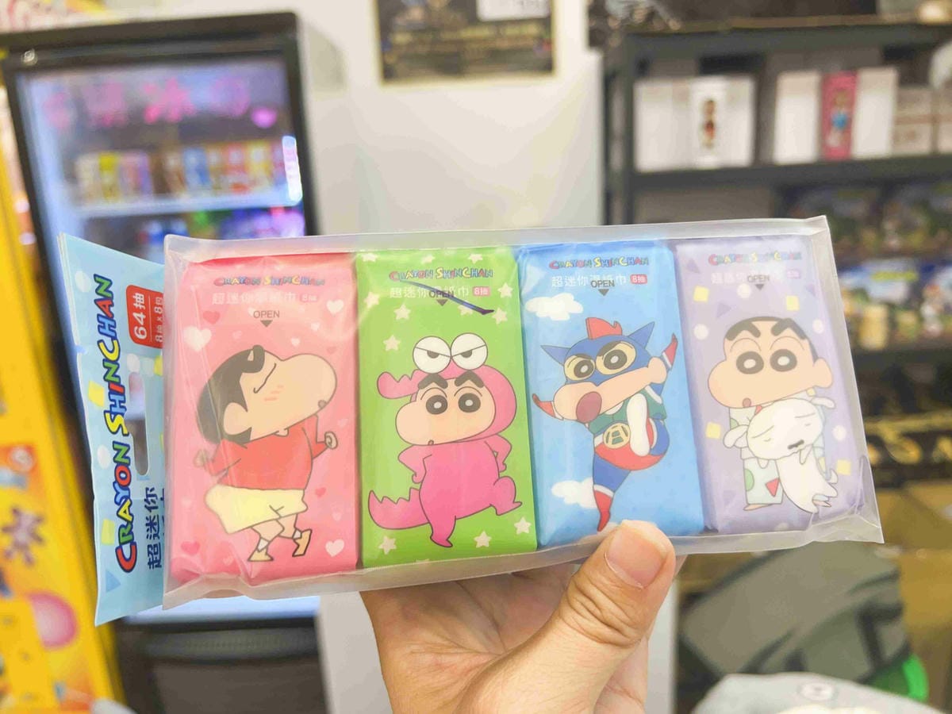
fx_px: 715
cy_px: 357
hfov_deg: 67.3
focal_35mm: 26
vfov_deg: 53.1
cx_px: 476
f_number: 1.5
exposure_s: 1/120
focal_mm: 5.7
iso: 64
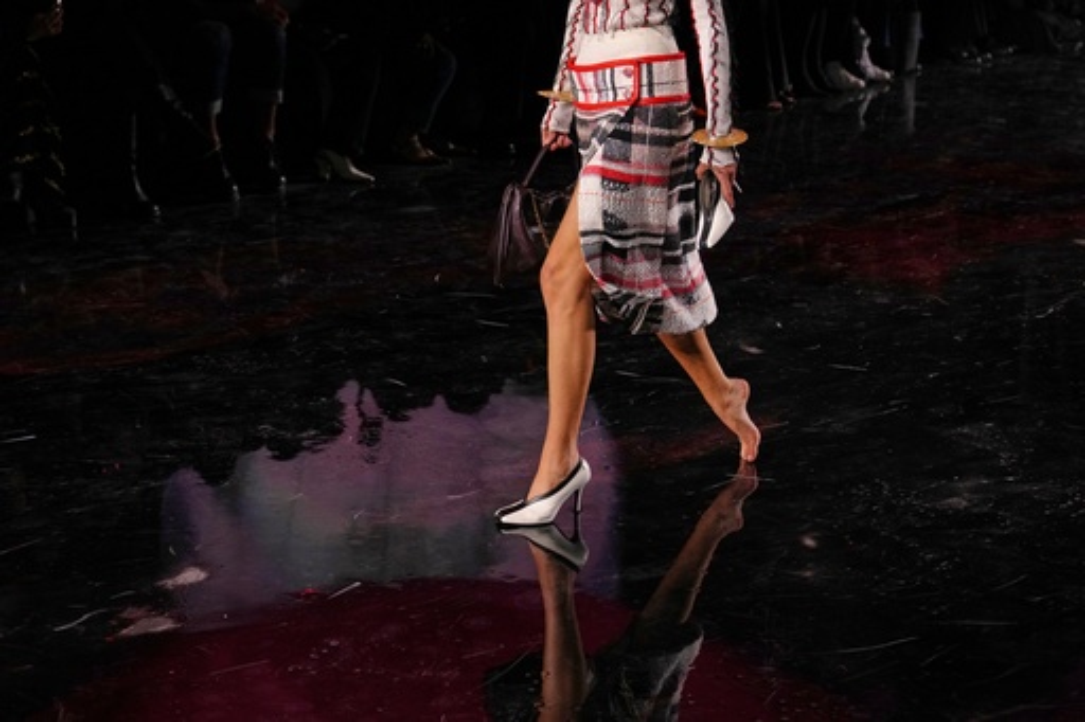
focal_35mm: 70
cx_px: 542
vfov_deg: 19.4
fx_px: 2109
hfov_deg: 28.9
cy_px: 361
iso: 2500
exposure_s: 1/640
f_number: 5
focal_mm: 70
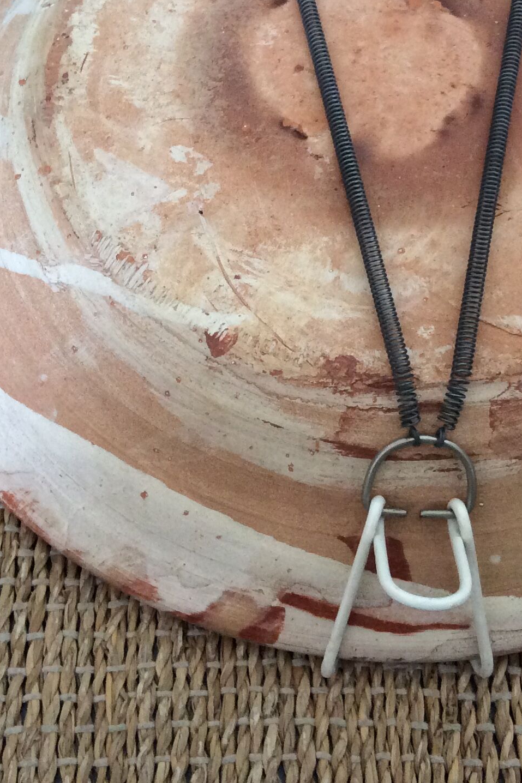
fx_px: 1305
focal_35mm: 60
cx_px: 311
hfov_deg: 22.6
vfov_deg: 33.2
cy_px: 273
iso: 160
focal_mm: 3.3
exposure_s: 1/25
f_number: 2.4
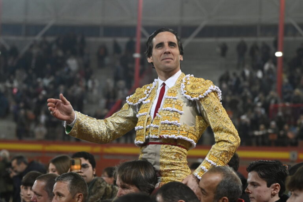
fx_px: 884
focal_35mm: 105
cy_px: 101
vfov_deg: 13.0
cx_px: 152
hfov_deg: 19.5
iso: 3200
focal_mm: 70
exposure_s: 1/640
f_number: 2.8
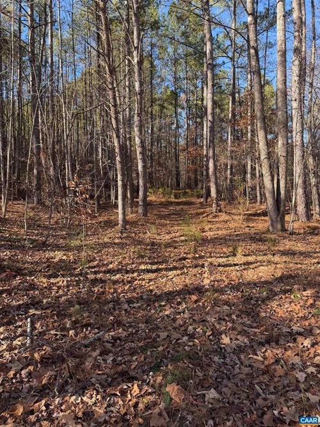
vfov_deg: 71.6
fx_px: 296
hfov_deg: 56.8
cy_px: 214
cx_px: 160
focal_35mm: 24
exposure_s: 1/742
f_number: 1.78
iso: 80
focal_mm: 6.76
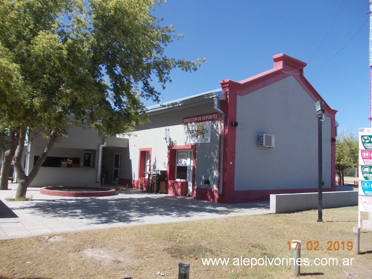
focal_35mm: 28
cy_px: 140
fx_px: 301
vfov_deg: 49.7
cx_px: 186
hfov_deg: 63.5
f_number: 5.4
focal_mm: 4
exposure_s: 1/320
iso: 80
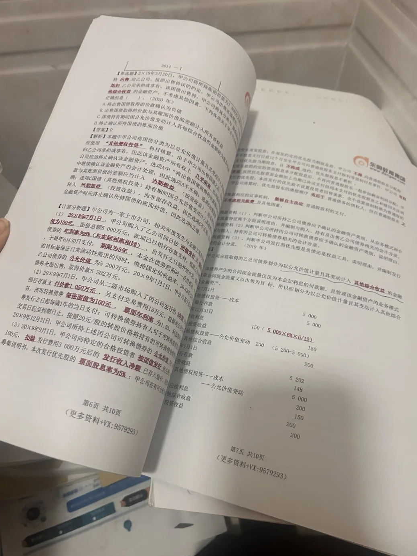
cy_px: 282
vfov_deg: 65.3
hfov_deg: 51.3
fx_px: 434
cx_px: 211
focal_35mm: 27
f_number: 1.5
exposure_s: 1/60
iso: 320
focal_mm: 5.7
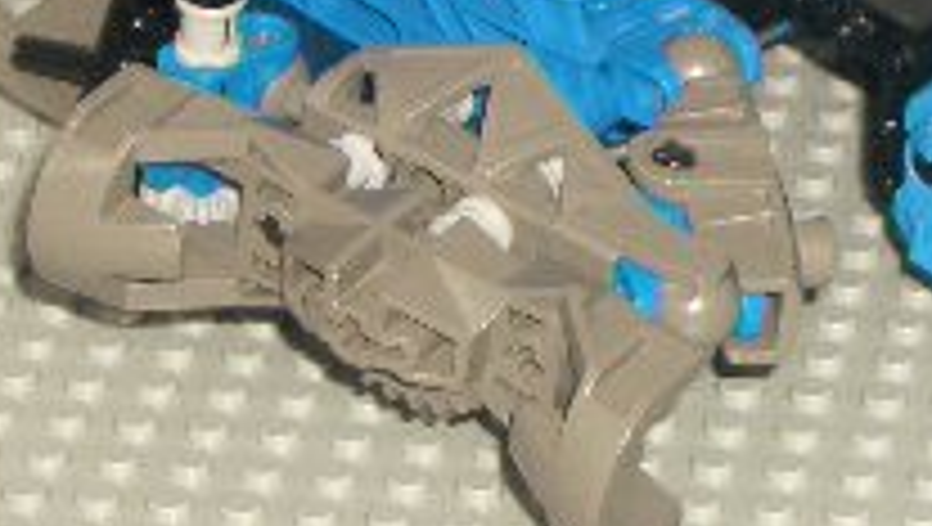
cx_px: 797
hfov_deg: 8.6
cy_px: 81
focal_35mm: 249
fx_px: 6161
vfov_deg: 4.9
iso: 100
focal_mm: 12.2
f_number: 3.9
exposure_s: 1/60
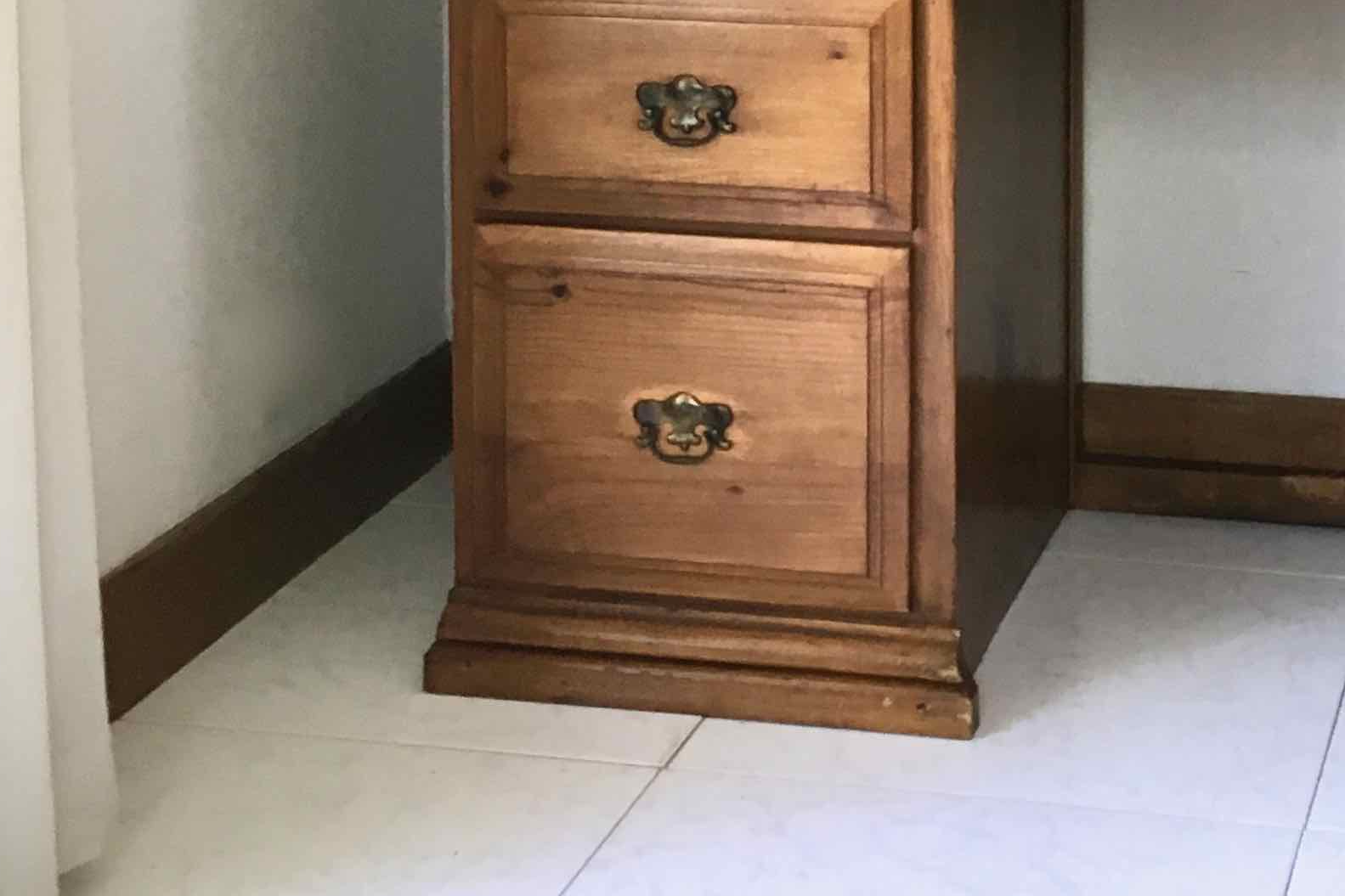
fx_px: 2802
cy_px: -286
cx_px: 1118
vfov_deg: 17.1
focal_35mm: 75
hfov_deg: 26.4
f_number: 2.2
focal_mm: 4.15
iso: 100
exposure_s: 1/33
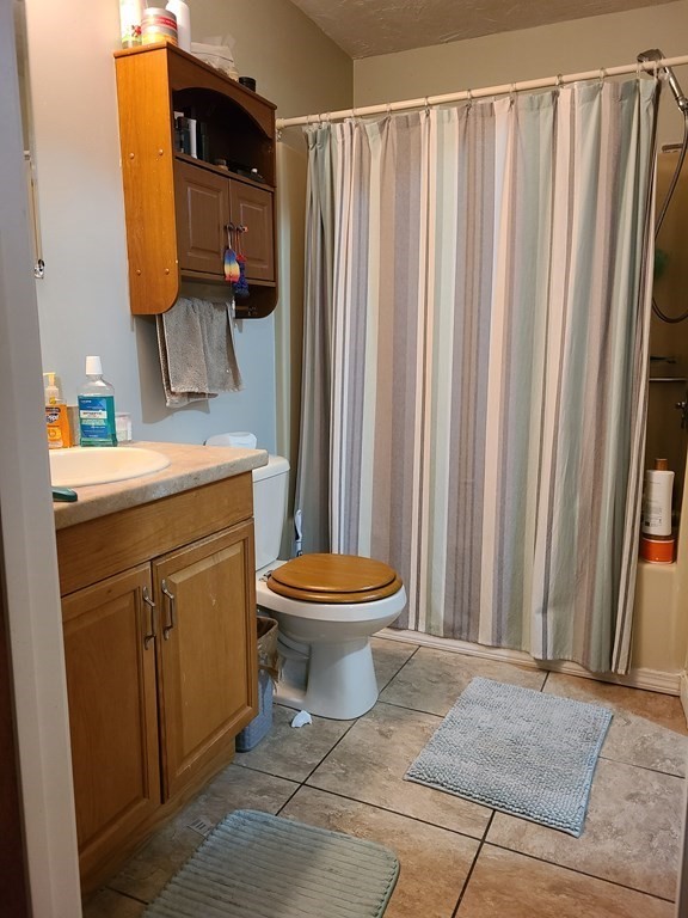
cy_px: 459
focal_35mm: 26
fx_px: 689
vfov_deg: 67.3
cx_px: 344
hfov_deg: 53.1
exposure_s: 1/40
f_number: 1.8
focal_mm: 5.4
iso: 500
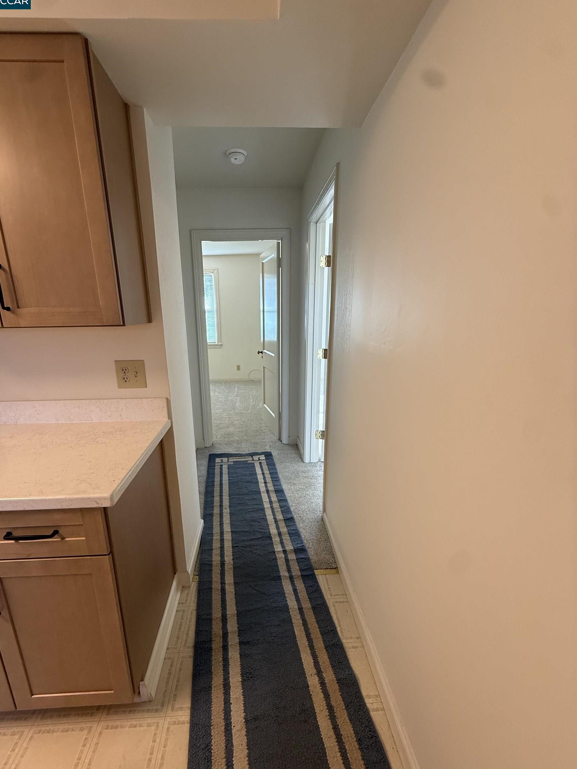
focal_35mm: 15
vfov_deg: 98.1
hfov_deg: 81.6
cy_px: 403
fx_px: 333
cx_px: 268
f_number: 2.2
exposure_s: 1/120
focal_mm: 2.22
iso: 200
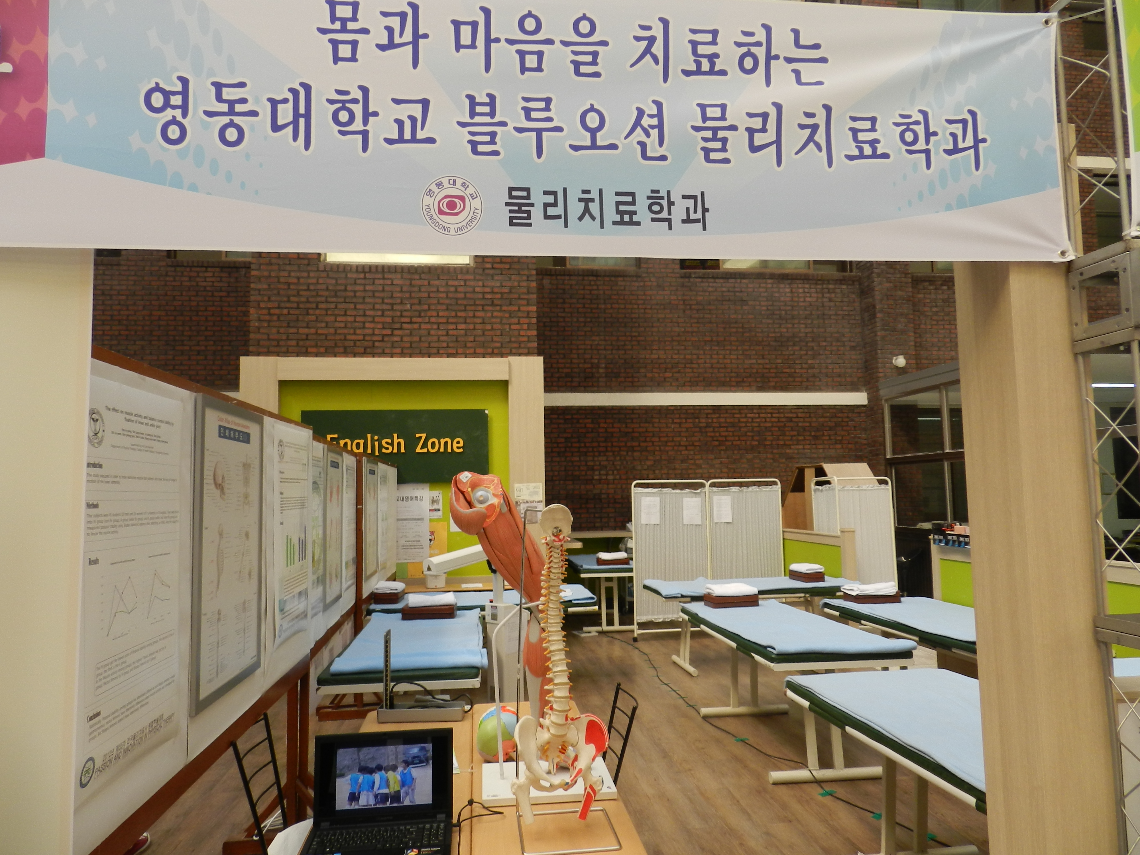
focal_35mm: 23
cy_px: 428
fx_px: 757
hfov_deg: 73.9
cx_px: 570
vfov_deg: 58.9
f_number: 3.4
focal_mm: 4
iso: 160
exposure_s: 1/100
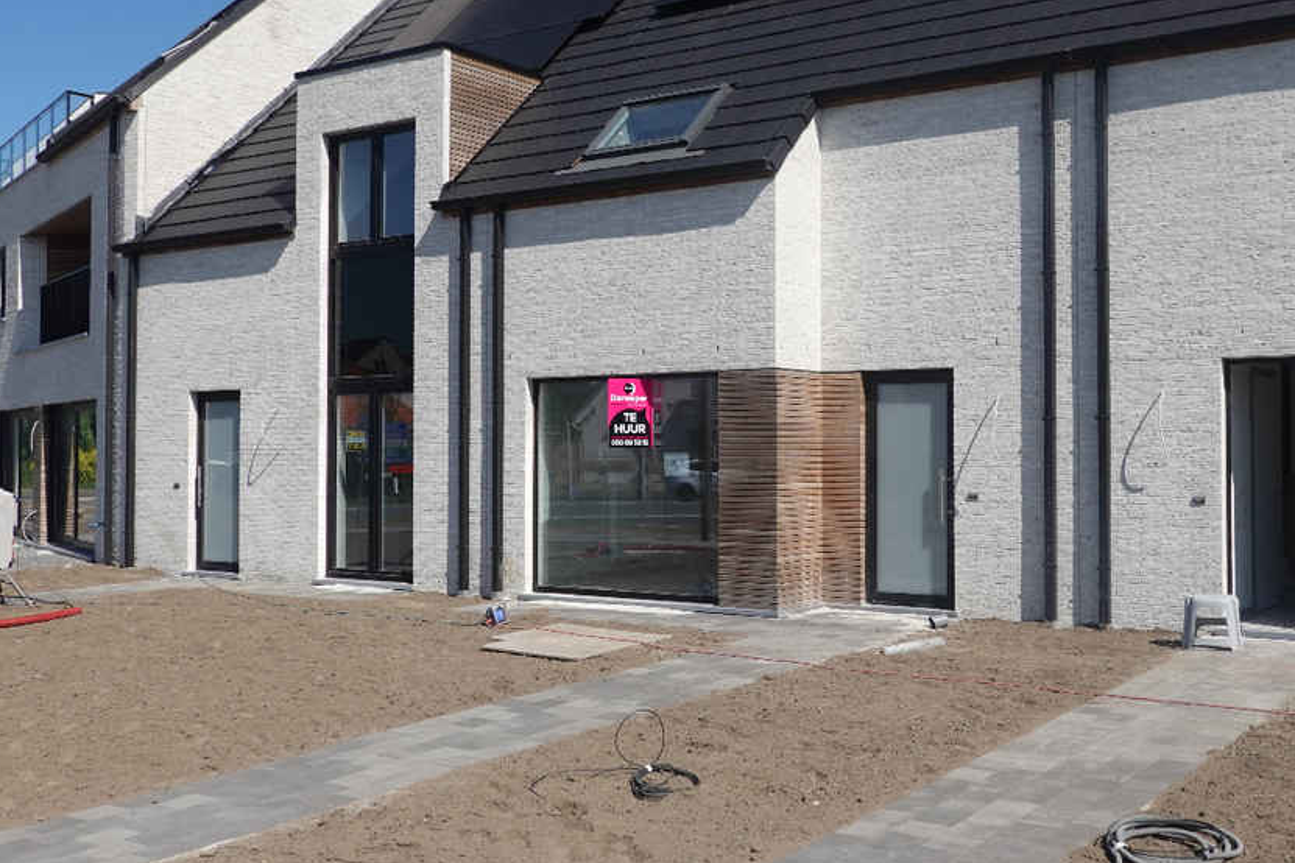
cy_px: 411
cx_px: 827
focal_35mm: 39
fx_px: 1403
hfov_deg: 49.0
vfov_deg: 34.2
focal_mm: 9
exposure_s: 1/640
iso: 125
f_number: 5.6
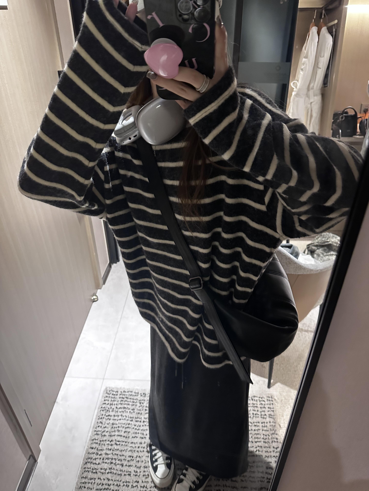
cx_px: 184
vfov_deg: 71.6
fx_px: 341
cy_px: 246
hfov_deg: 56.8
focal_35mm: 24
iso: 640
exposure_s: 1/33
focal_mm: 6.86
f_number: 1.78
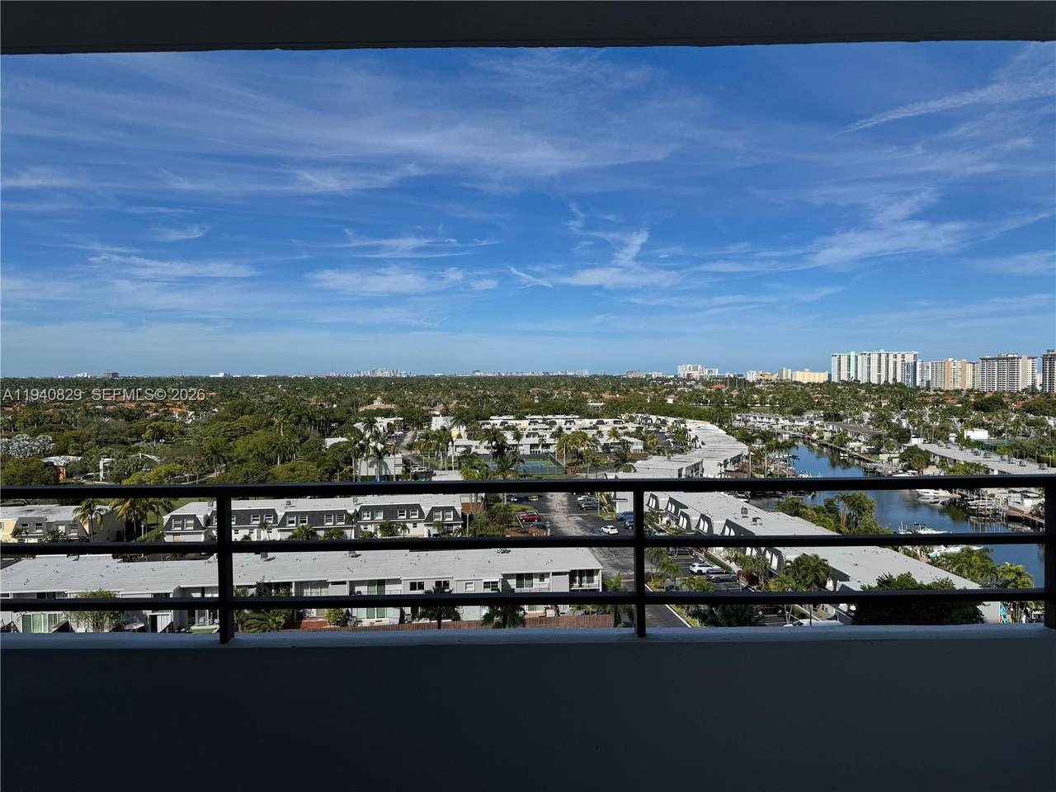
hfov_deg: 71.6
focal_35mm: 24
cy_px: 396
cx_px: 528
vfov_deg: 56.8
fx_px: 732
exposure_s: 1/9009
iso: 80
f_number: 1.78
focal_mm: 6.76
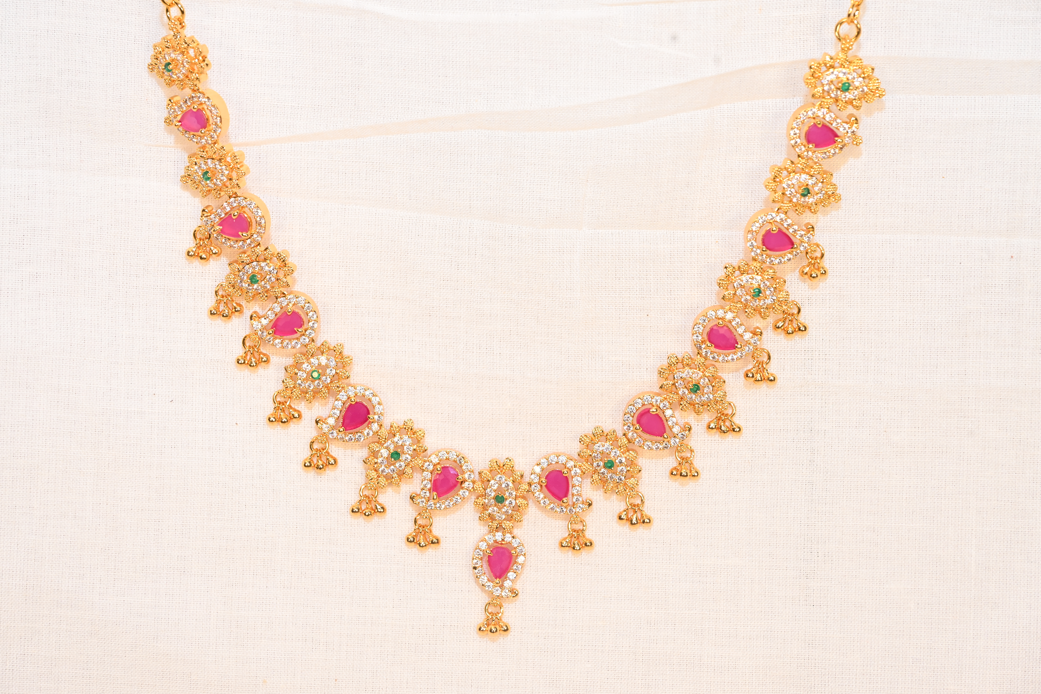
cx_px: 520
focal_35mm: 98
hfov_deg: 20.8
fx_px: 2834
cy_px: 347
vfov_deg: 14.0
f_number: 9
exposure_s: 1/160
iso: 640
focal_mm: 98
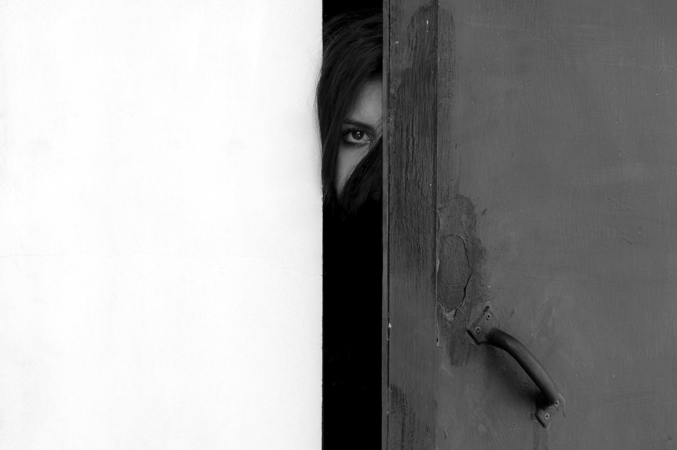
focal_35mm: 68
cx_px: 338
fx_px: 1268
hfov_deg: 29.9
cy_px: 225
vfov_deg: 20.1
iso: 100
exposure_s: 1/60
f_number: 8
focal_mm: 45
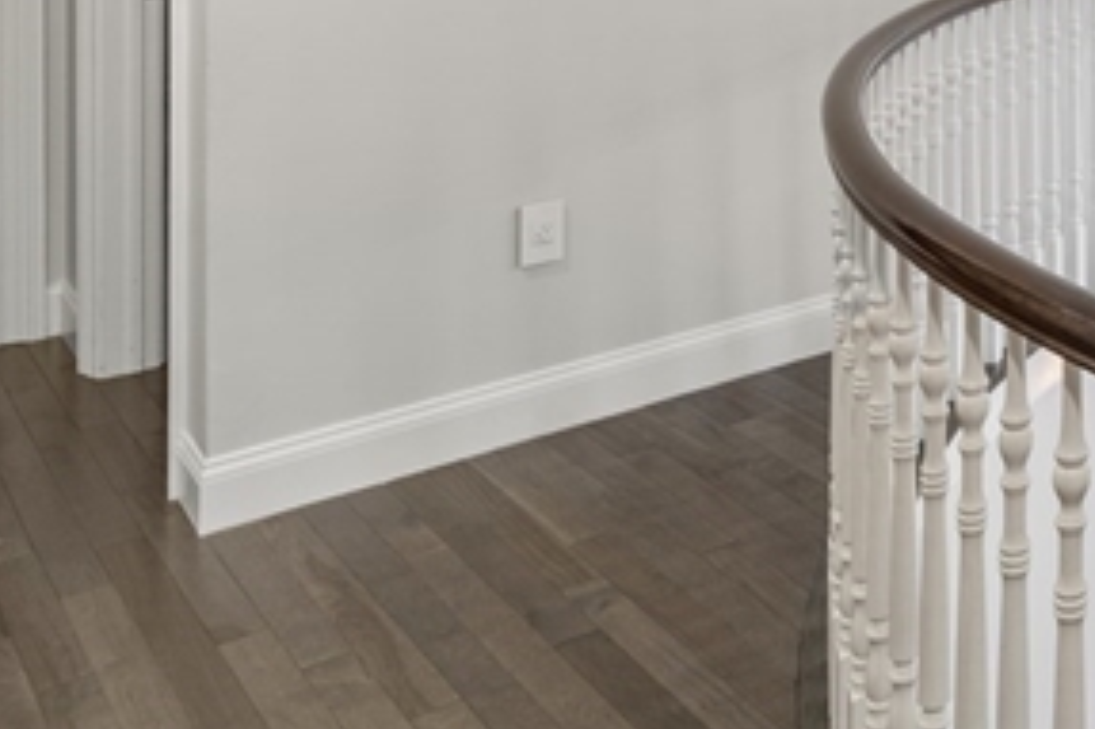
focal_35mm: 50
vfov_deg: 24.5
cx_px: 1366
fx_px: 1520
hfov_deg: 31.8
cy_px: -135
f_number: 7.1
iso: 320
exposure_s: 1/5
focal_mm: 14
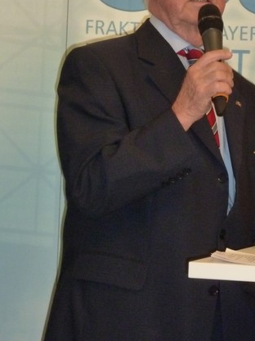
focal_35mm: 173
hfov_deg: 8.6
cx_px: 157
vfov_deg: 11.4
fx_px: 1699
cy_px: 145
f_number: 4.2
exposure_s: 1/40
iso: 500
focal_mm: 13.7
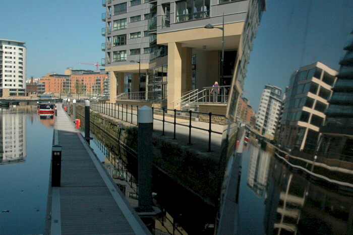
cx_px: 176
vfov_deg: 31.9
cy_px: 118
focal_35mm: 42
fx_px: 412
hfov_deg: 46.4
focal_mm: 28
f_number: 14
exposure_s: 1/800
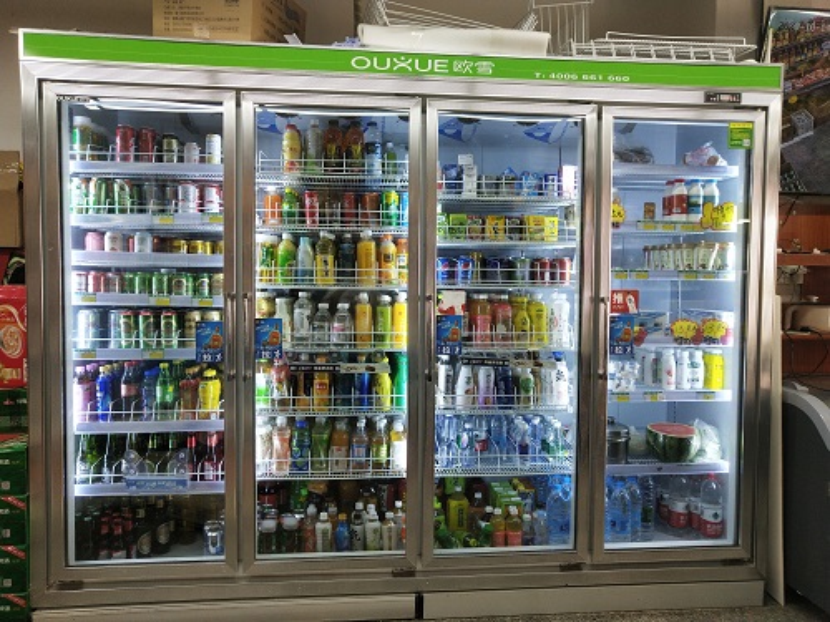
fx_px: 719
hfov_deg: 60.0
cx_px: 415
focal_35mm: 30
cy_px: 311
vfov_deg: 46.8
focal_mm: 3.95
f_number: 1.8
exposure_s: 1/100
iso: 114
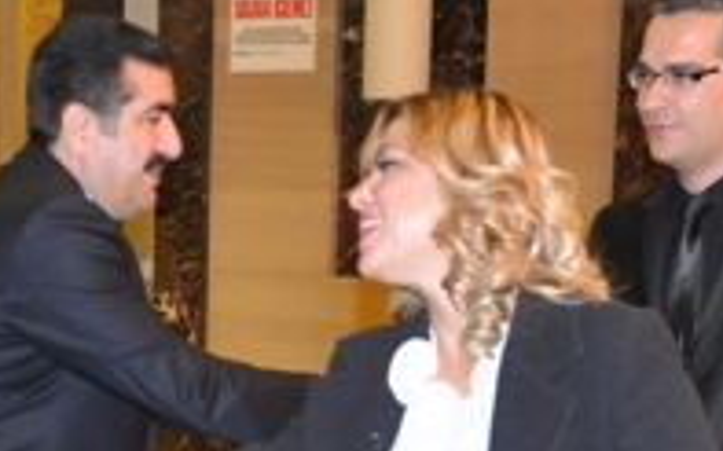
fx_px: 2147
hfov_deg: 19.0
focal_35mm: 109
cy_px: 622
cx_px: 202
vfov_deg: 11.6
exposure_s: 1/60
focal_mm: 22
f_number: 4.5
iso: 1250
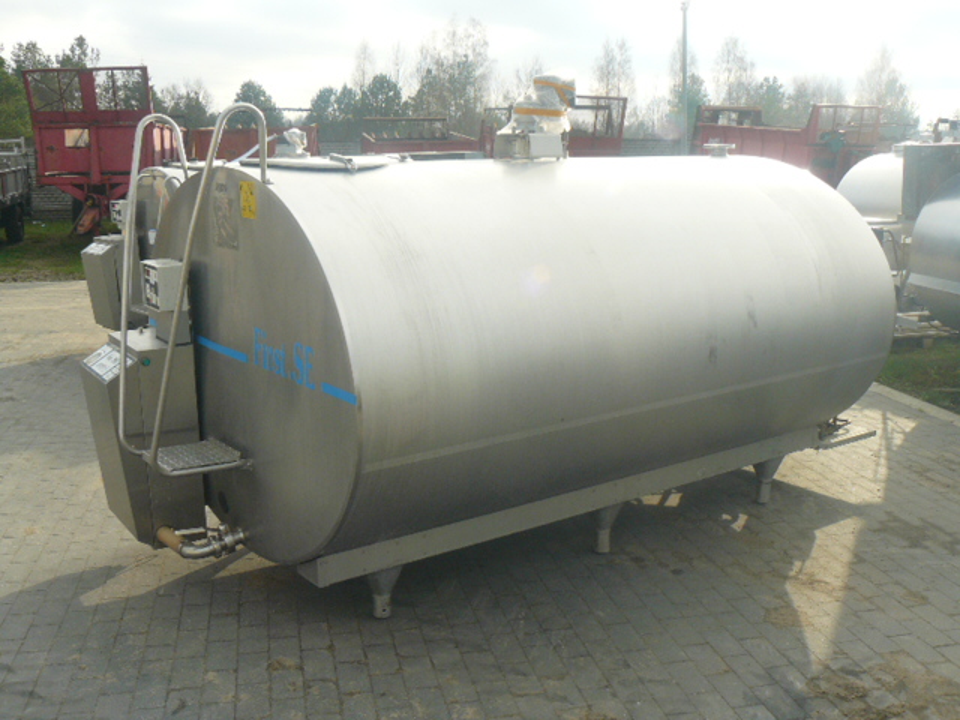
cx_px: 480
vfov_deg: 39.7
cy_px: 360
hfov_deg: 51.4
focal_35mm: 36
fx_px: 998
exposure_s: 1/250
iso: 100
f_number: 4.5
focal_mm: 6
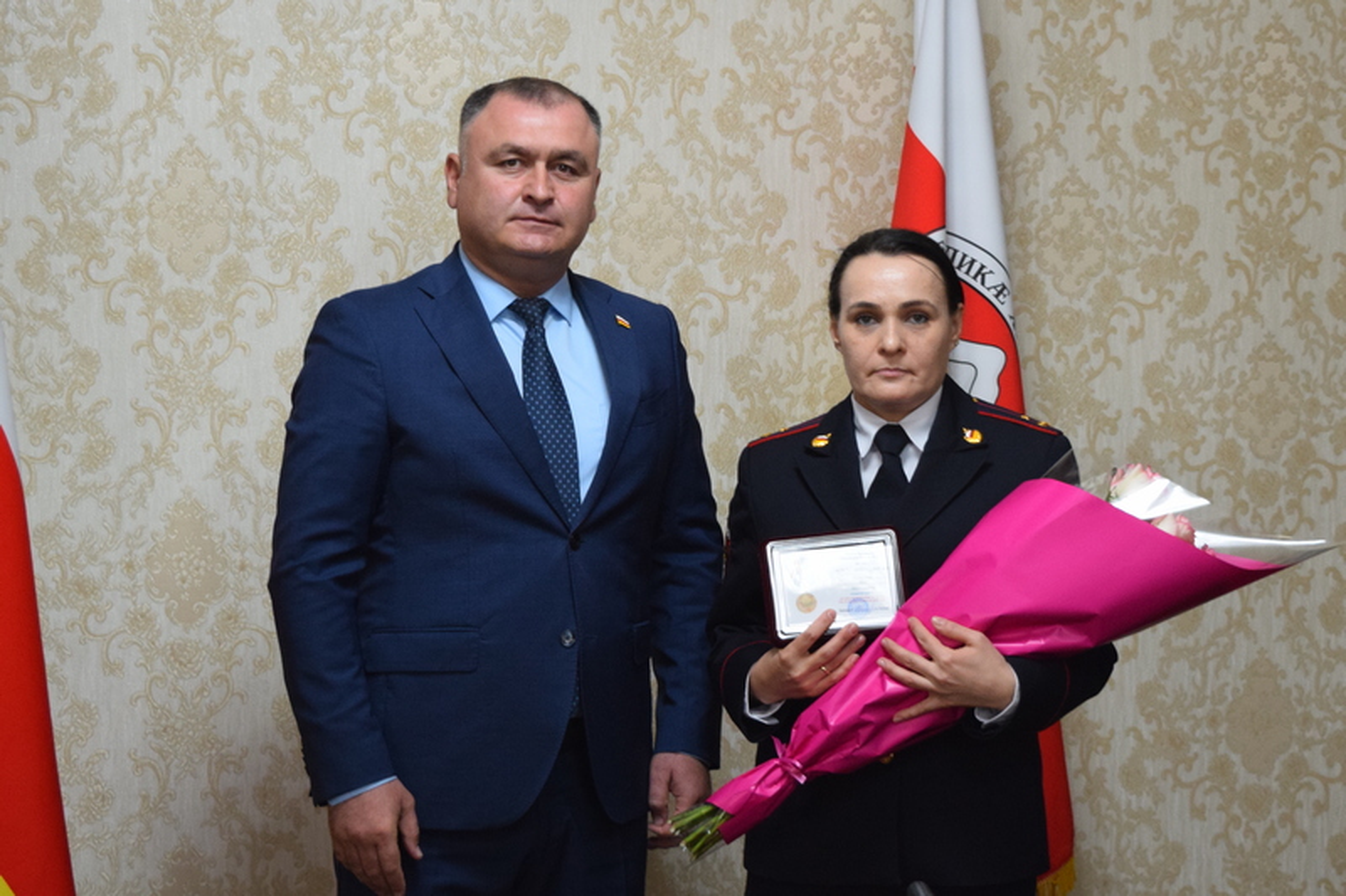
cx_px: 673
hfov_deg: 33.4
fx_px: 2243
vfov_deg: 22.6
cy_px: 448
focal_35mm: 60
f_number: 4.8
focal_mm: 40
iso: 1400
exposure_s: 1/60
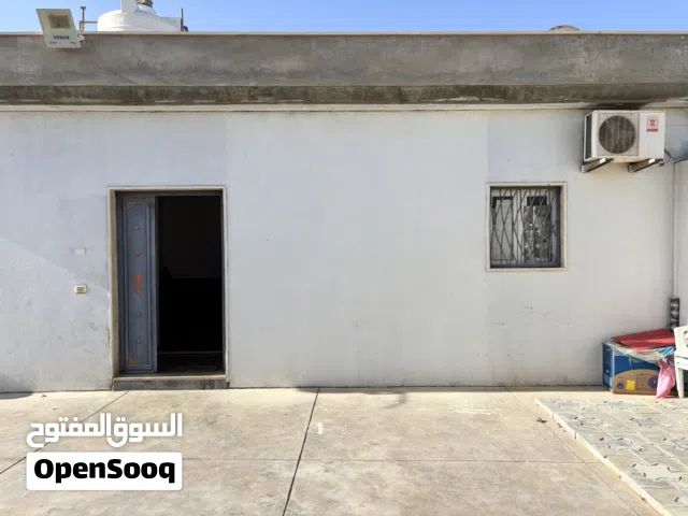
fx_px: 517
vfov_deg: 53.1
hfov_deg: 67.3
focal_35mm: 26
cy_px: 258
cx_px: 344
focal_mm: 5.96
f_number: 1.6
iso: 50
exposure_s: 1/3788
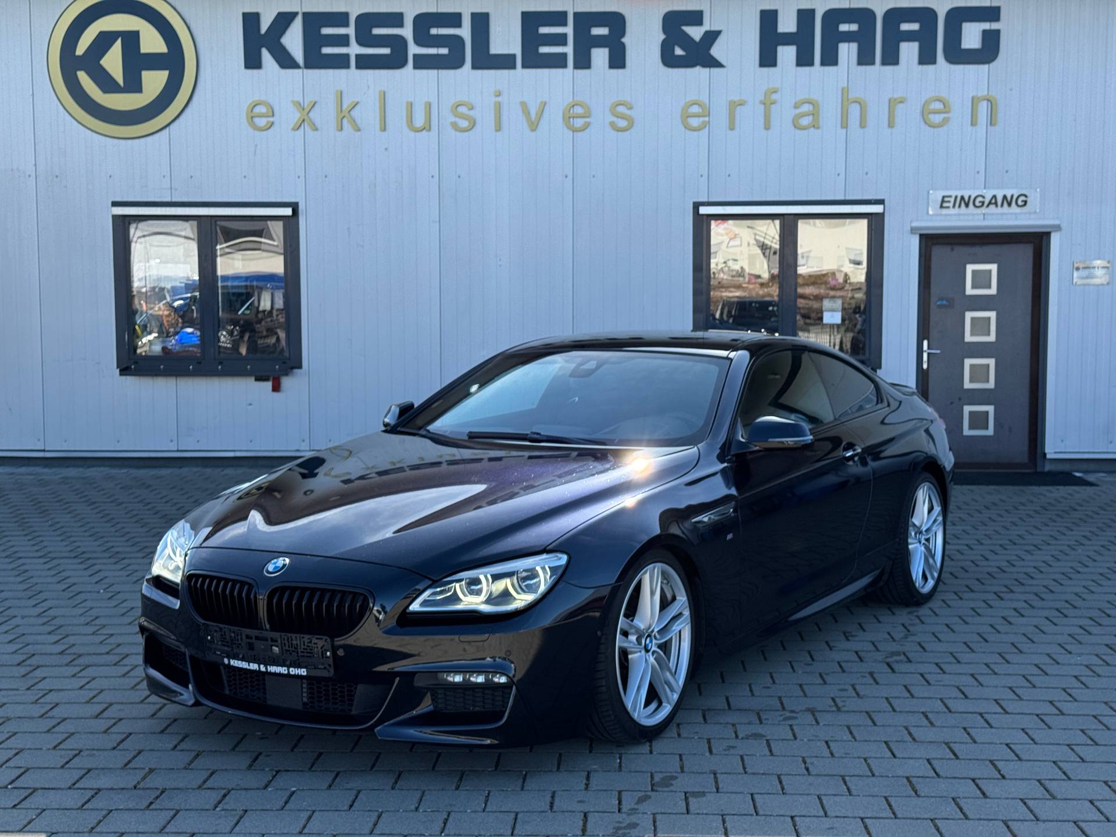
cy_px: 418
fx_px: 1547
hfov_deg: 39.7
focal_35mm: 48
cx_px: 558
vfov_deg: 30.3
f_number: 1.78
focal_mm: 6.76
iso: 64
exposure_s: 1/2252
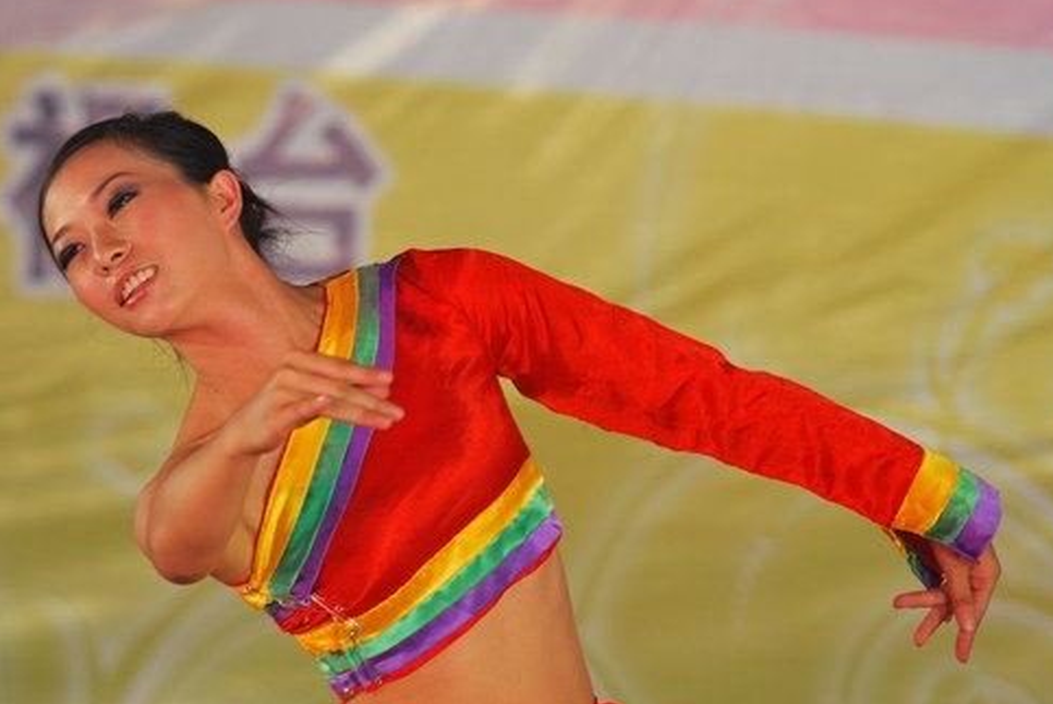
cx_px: 377
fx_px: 10188
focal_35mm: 348
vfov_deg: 4.0
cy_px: 344
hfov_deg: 5.9
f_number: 2.8
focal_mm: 160
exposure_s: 1/320
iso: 400
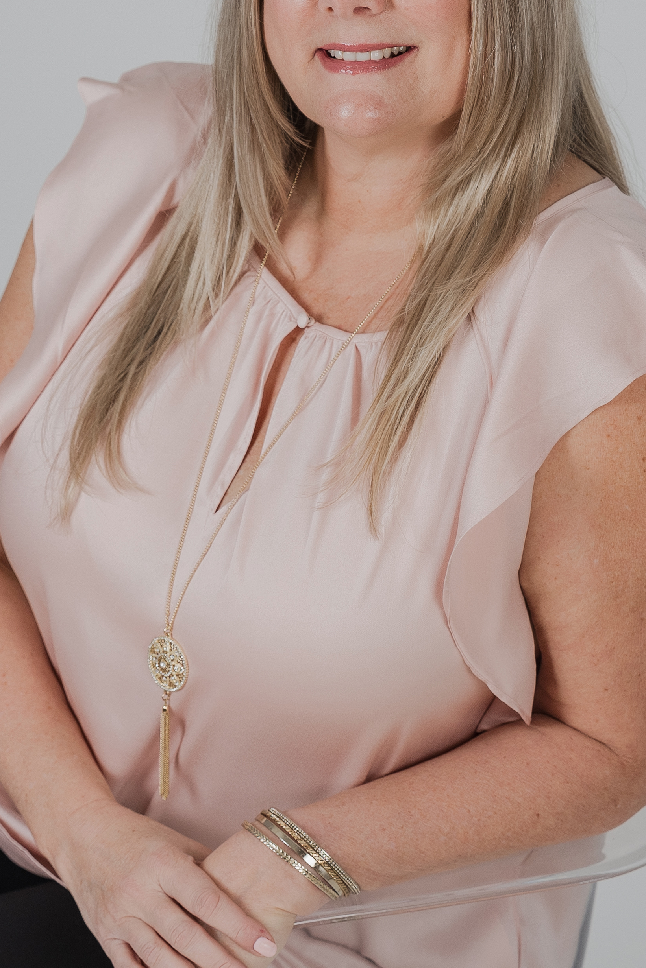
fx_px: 4090
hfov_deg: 9.0
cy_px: 406
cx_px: 107
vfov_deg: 13.5
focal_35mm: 152
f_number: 4
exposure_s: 1/250
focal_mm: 64
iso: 160
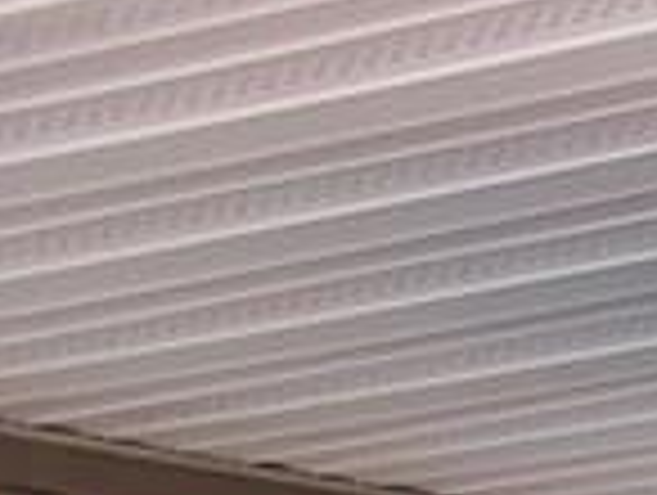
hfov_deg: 6.9
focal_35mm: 245
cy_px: 1418
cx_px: 2264
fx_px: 4658
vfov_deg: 5.7
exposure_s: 1/80
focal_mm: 6.3
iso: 80
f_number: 3.1
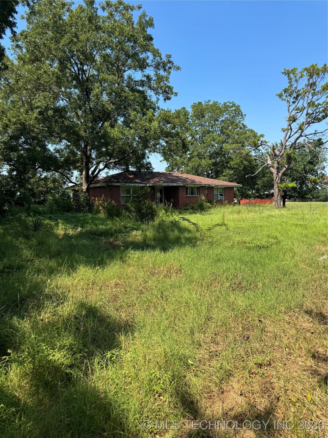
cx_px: 164
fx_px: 303
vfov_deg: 71.6
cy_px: 219
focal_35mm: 24
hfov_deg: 56.8
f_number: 1.78
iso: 80
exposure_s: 1/2710
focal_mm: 6.76
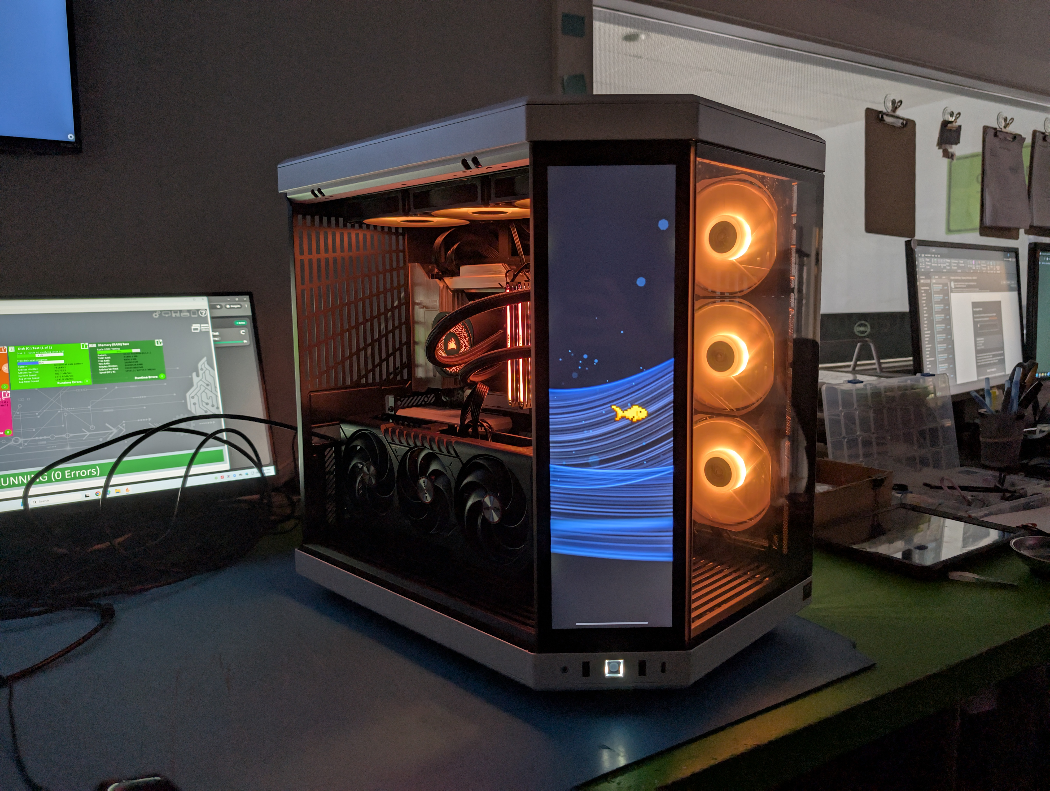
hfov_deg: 71.5
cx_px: 525
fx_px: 729
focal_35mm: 24
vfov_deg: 56.9
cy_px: 396
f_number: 1.68
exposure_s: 1/72.6
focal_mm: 6.9
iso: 139
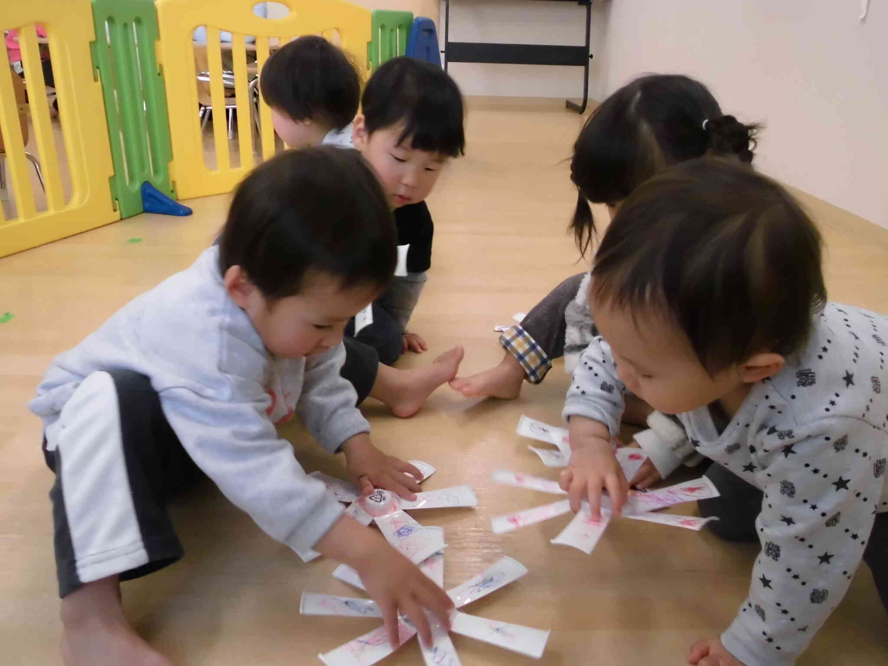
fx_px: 667
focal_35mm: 26
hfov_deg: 67.3
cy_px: 333
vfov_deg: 53.1
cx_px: 444
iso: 200
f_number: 3.2
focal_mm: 4.6
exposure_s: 1/60
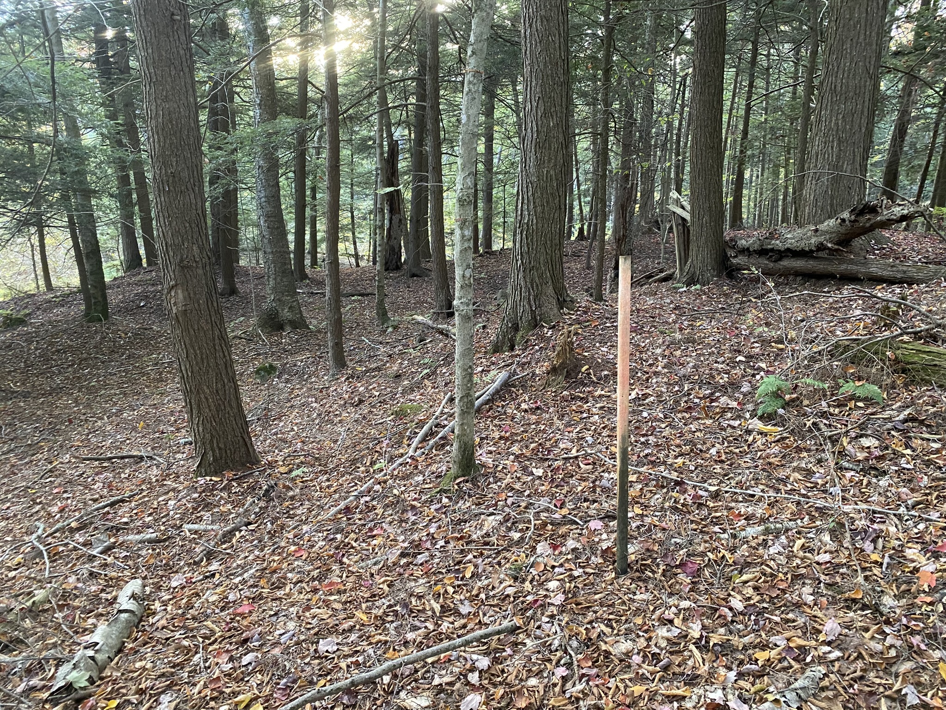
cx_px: 473
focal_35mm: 26
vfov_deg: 53.1
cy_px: 355
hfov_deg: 67.3
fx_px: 711
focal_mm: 4.25
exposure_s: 1/58
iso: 500
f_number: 1.8
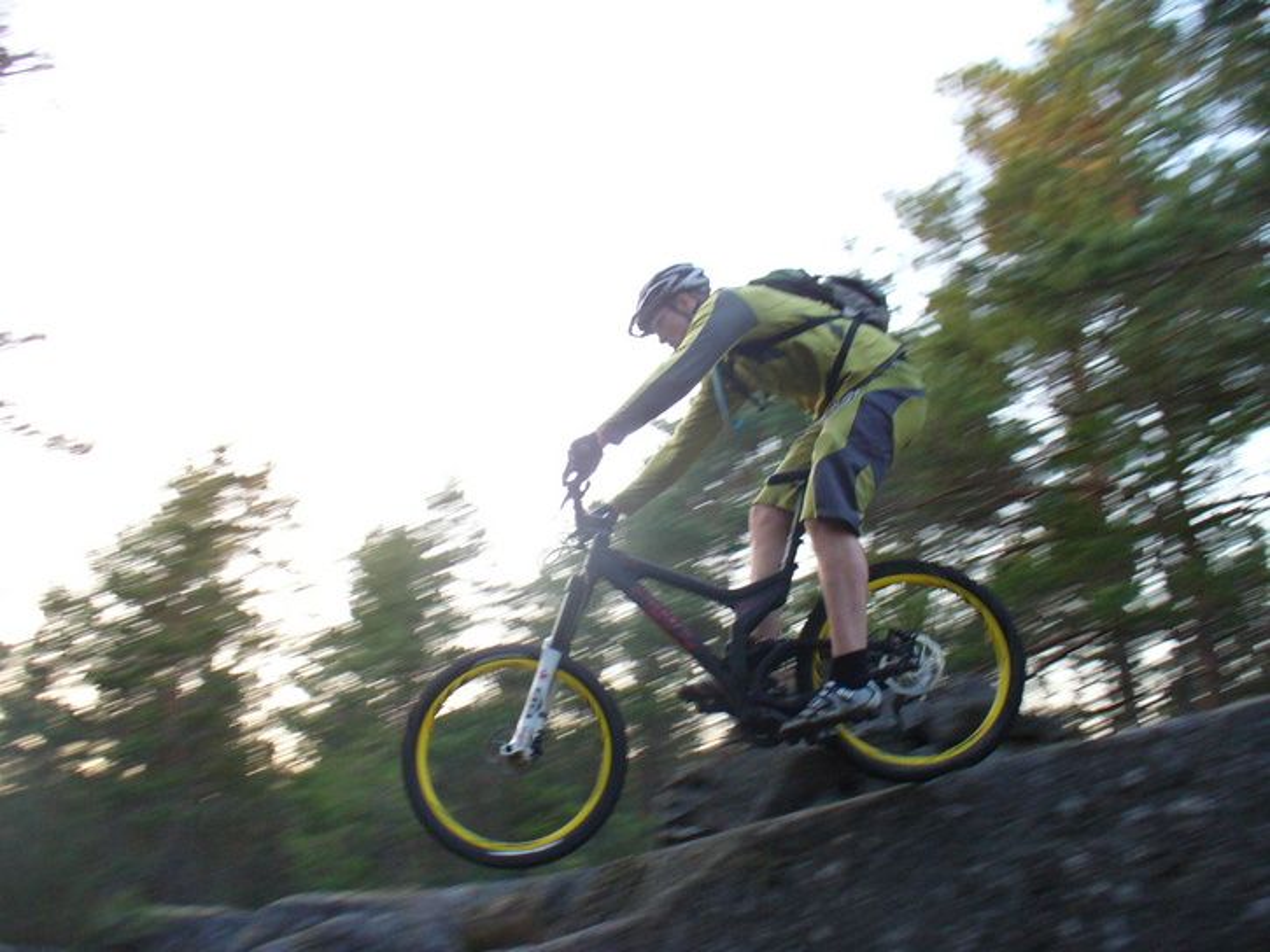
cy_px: 476
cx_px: 635
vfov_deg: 38.7
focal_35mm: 37
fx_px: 1358
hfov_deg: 50.1
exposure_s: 1/80
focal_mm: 6.1
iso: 200
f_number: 2.8
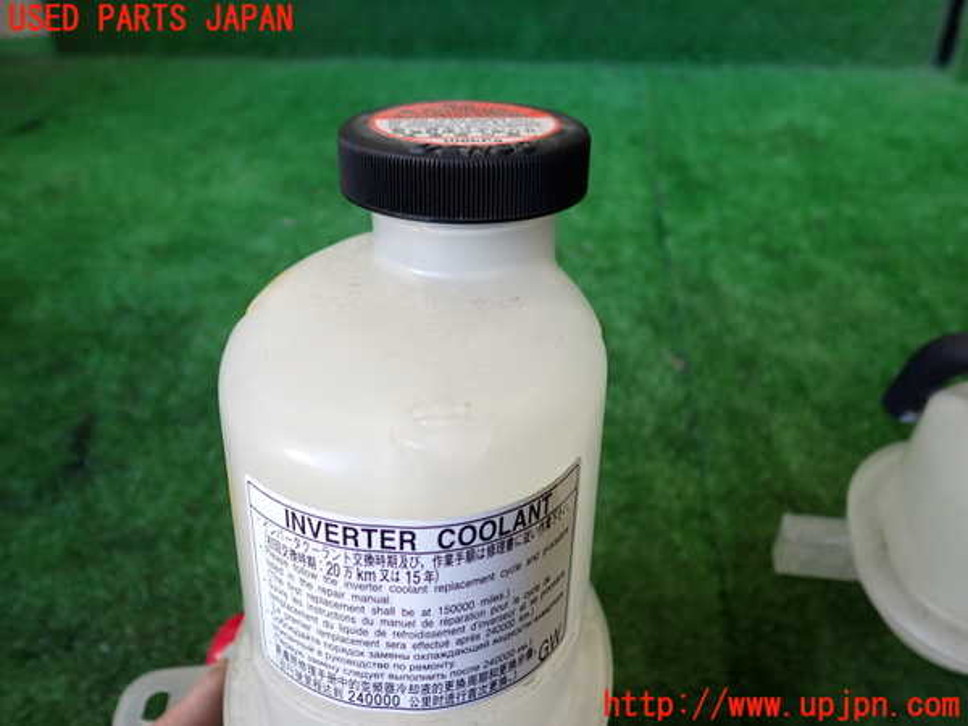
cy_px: 363
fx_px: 839
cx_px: 484
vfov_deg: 46.8
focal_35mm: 30
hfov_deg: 60.0
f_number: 2.3
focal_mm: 5.4
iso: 200
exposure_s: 1/80
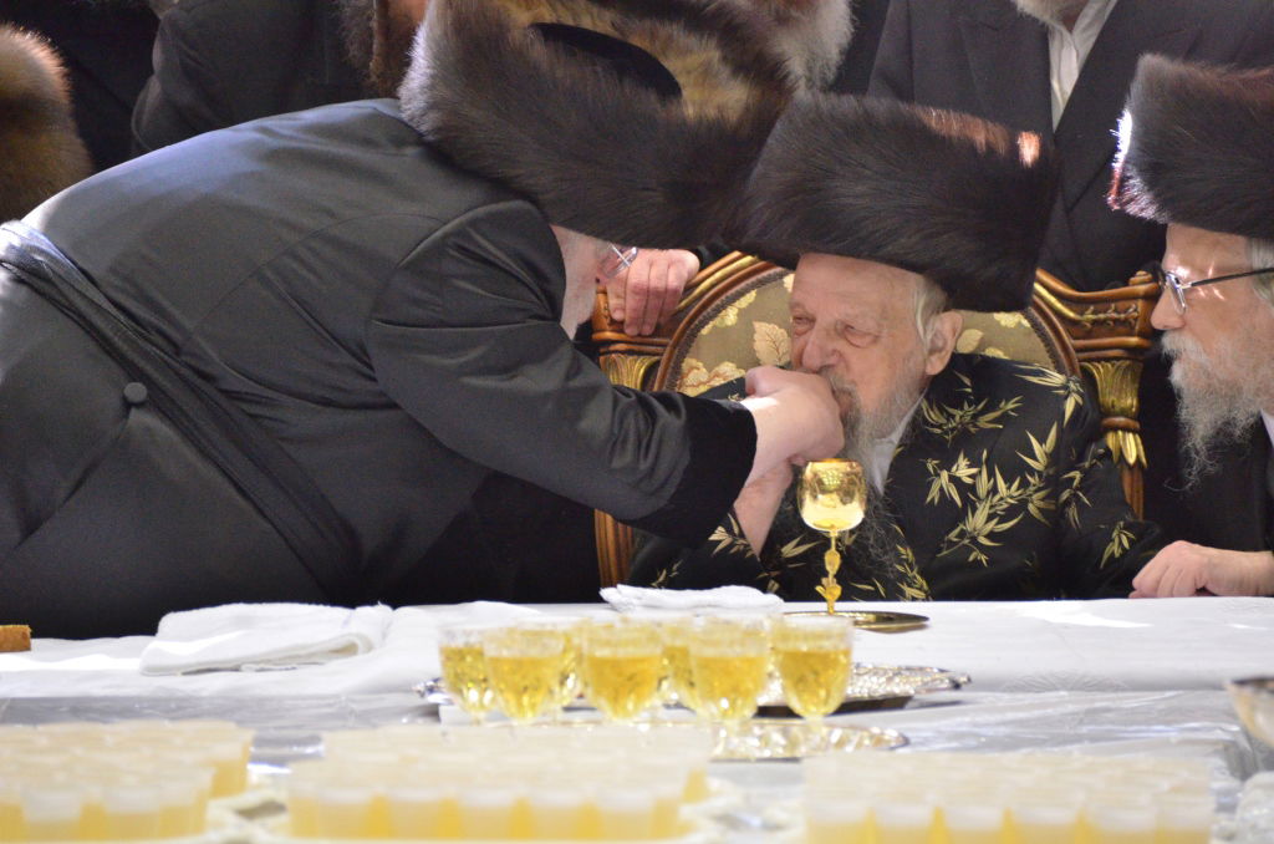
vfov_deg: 3.5
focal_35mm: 390
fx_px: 13772
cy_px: 422
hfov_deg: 5.3
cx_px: 637
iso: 3200
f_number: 5.6
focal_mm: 260
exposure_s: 1/125
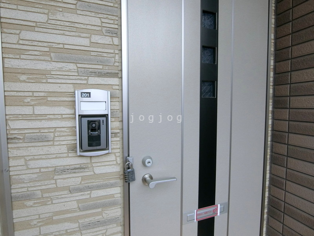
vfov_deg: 68.7
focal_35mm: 19
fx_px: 172
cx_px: 157
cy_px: 118
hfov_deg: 84.7
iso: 400
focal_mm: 4.06
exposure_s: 1/1000
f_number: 2.7
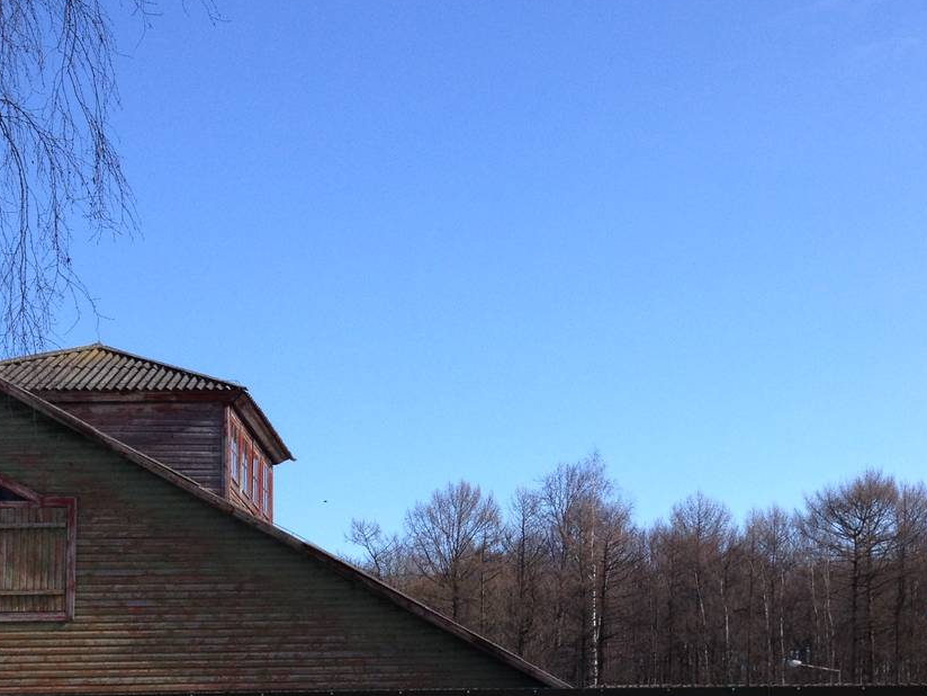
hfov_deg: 28.3
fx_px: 1821
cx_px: 632
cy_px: 589
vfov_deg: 21.3
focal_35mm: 68
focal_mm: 4.28
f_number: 2.4
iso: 50
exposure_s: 1/1200
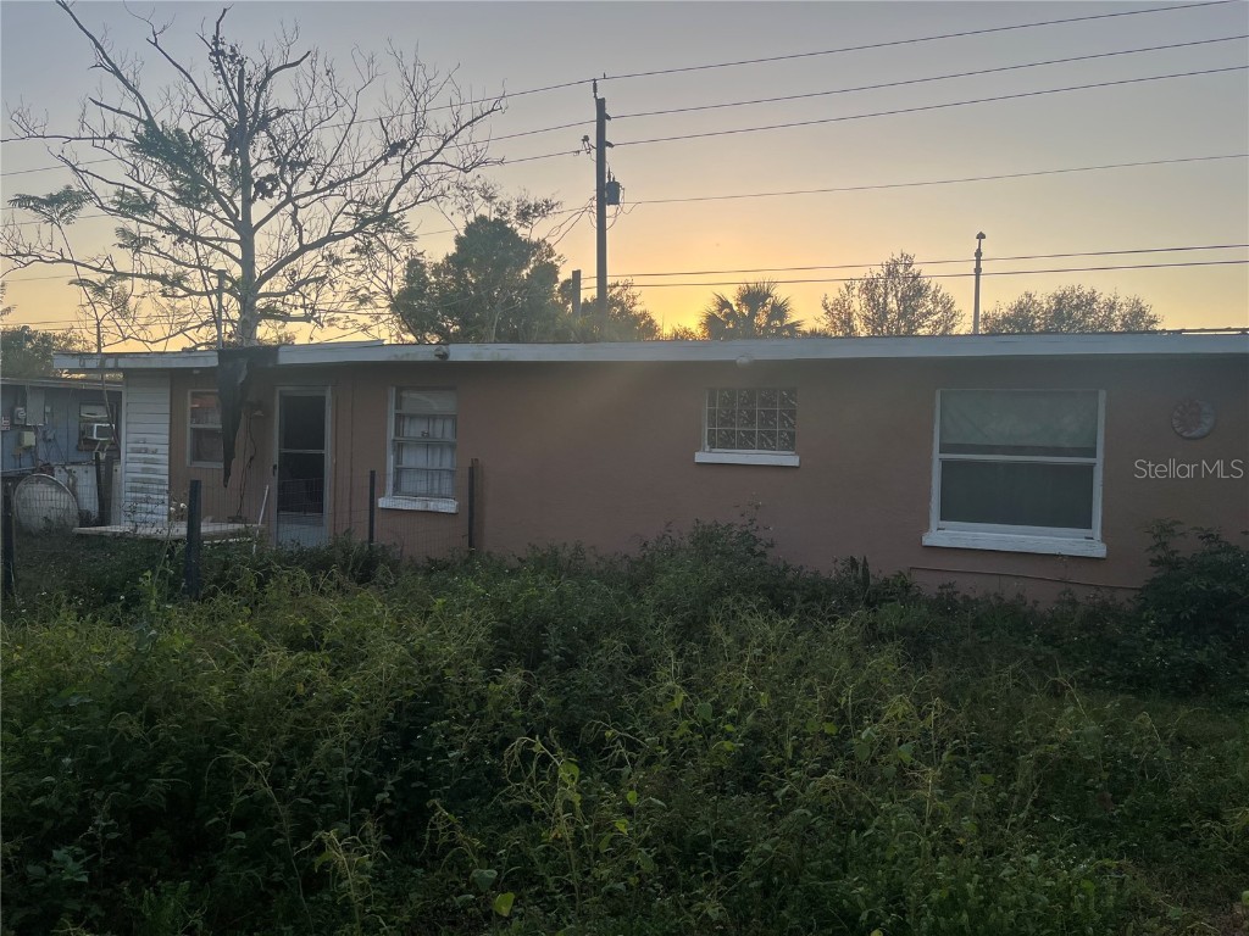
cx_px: 624
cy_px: 468
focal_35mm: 26
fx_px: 938
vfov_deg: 53.1
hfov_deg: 67.3
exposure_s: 1/983
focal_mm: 5.1
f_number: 1.6
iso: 50
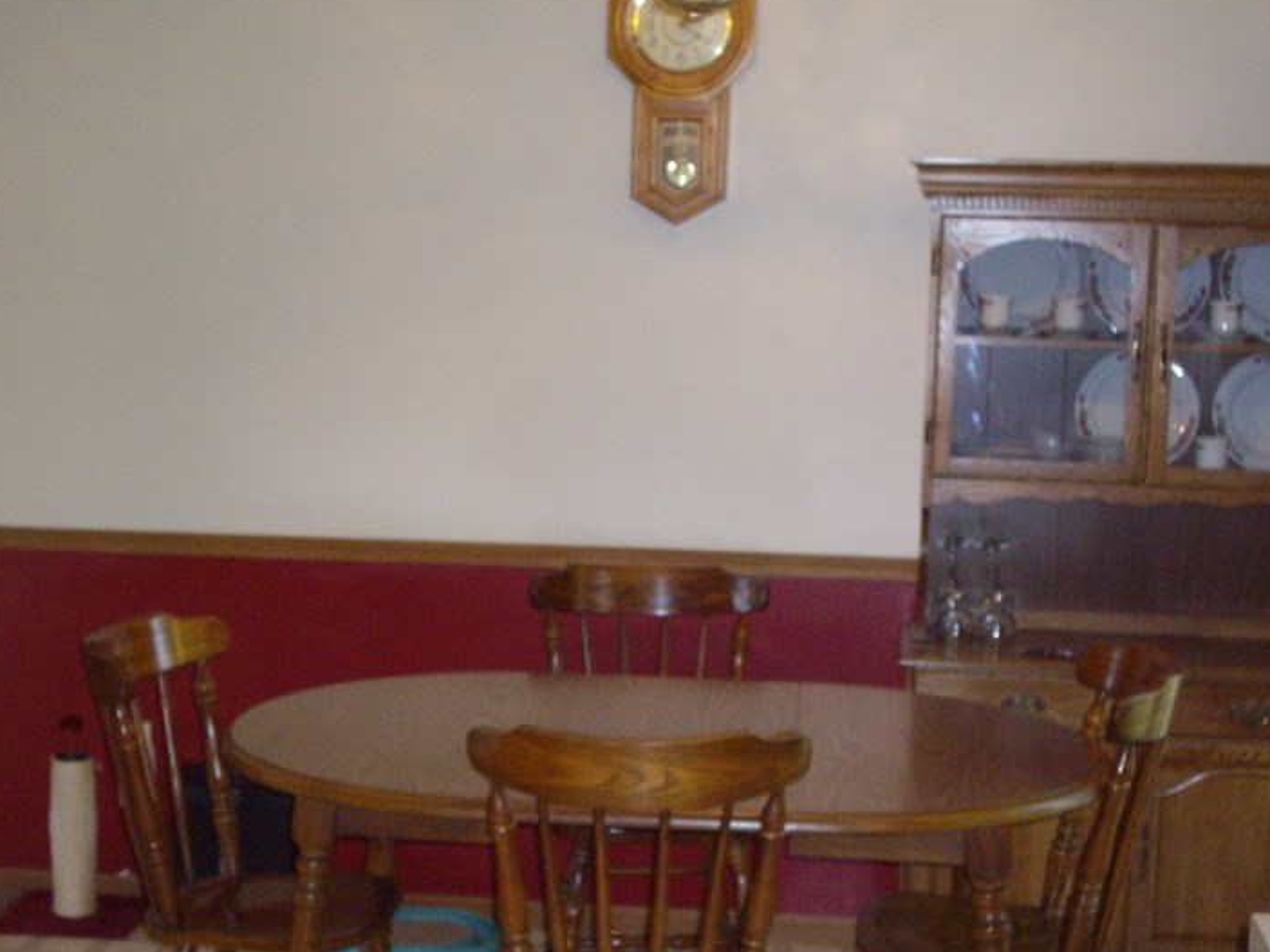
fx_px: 2458
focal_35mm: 67
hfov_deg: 29.0
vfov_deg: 21.8
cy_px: 681
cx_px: 567
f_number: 3.1
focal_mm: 7.6
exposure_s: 1/50
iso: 290
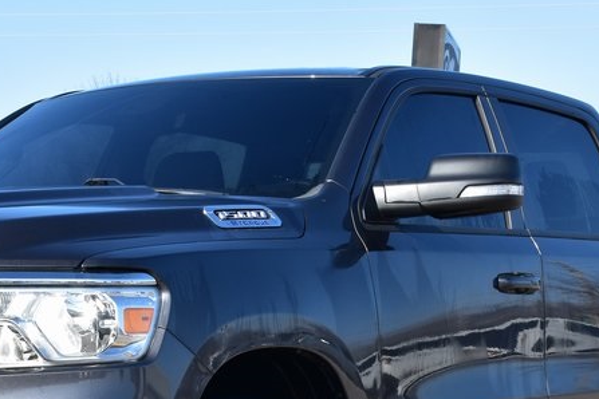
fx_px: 1999
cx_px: 218
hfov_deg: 17.0
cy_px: 374
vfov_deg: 11.3
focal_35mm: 120
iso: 400
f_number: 10
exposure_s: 1/320
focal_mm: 35
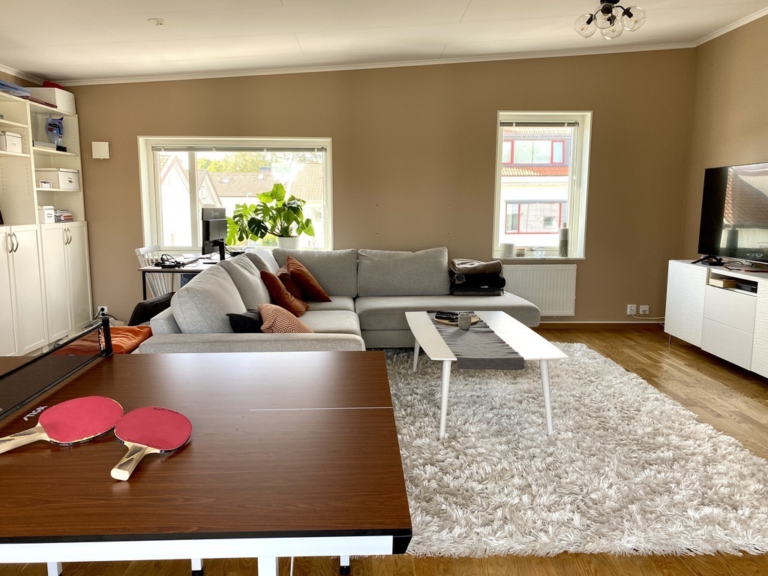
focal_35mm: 26
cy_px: 288
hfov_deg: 67.3
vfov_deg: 53.1
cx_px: 384
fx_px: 577
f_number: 1.8
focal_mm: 4.25
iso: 40
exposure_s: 1/122
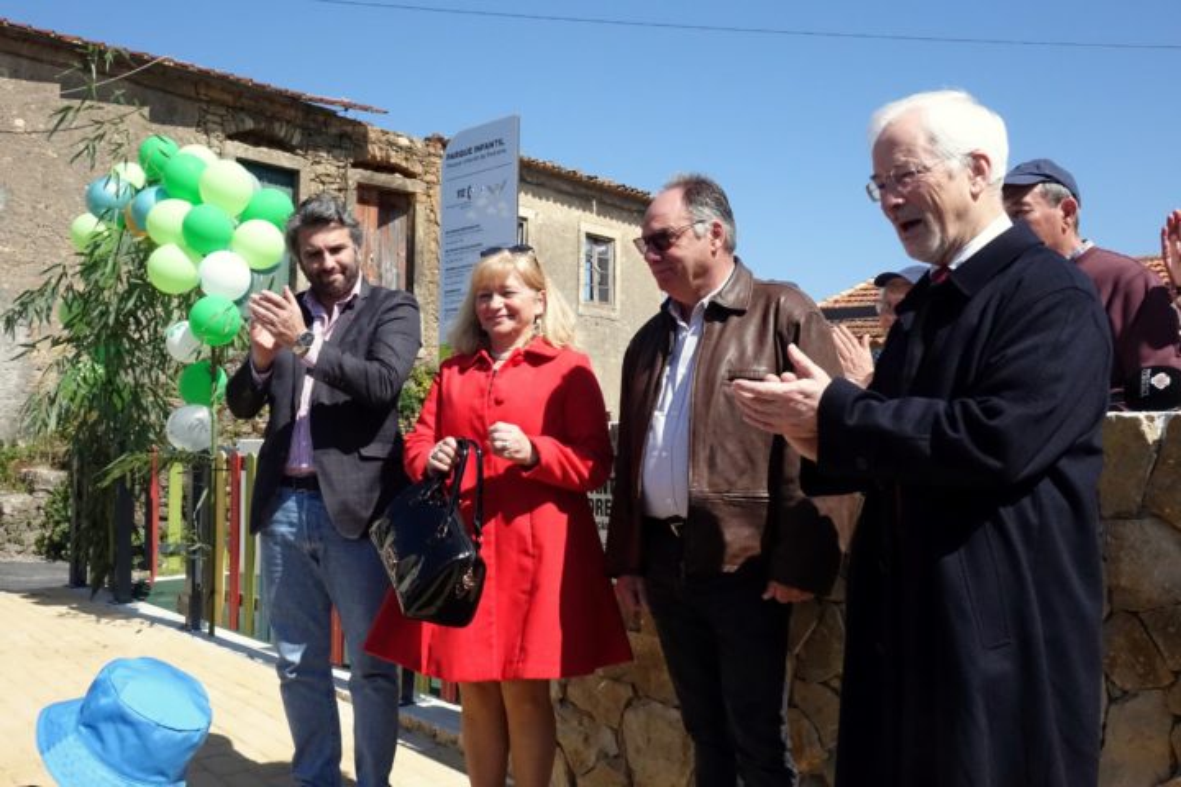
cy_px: 394
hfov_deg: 53.1
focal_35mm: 36
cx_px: 590
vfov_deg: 36.9
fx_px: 1181
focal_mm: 13.37
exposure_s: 1/640
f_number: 5.6
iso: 2000
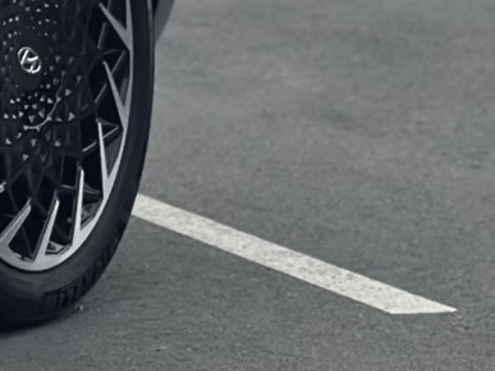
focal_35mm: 254
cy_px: -325
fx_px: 3631
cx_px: -425
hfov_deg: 7.5
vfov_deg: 5.7
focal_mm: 6.86
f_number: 1.78
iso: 100
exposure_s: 1/2028
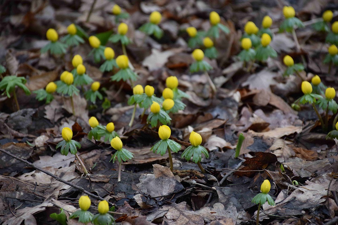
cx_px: 169
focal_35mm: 210
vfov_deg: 6.5
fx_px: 1972
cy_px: 112
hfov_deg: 9.8
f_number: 5.6
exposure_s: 1/250
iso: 640
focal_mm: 140
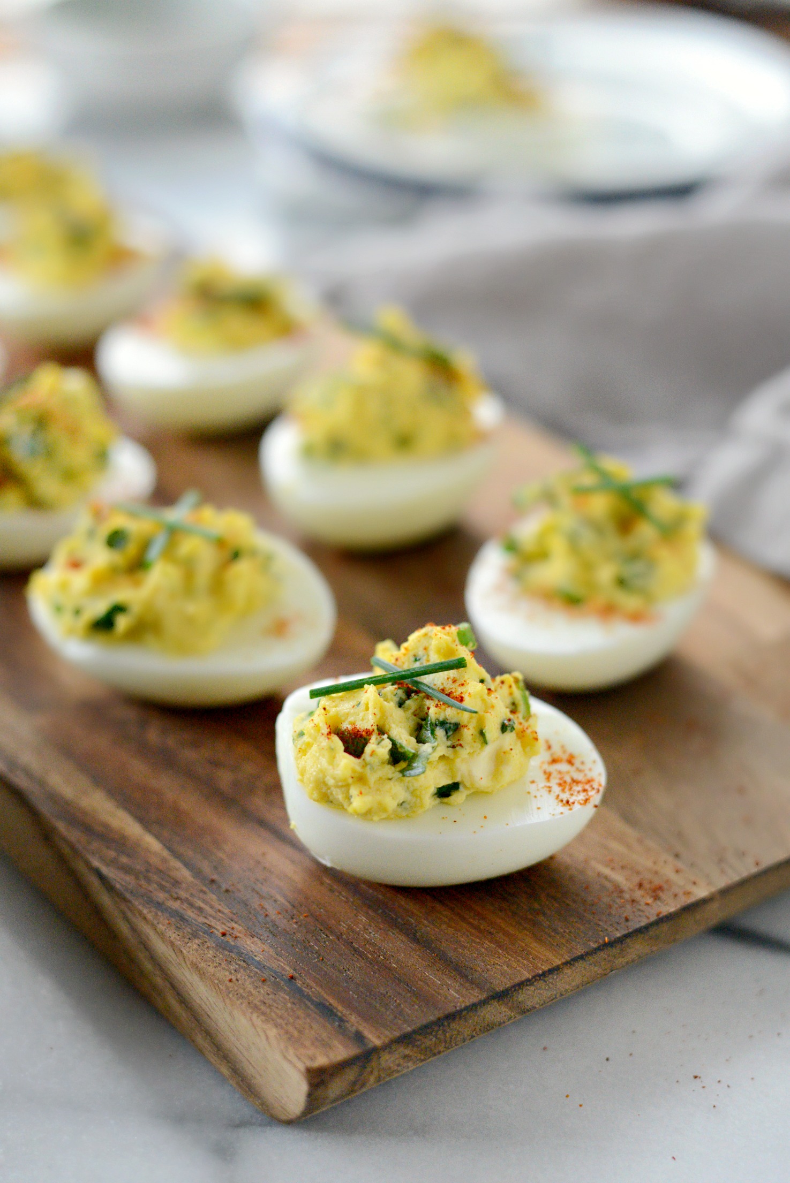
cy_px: 592
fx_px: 1644
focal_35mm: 50
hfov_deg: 27.0
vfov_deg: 39.6
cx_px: 395
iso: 3200
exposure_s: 1/800
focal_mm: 50
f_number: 2.8
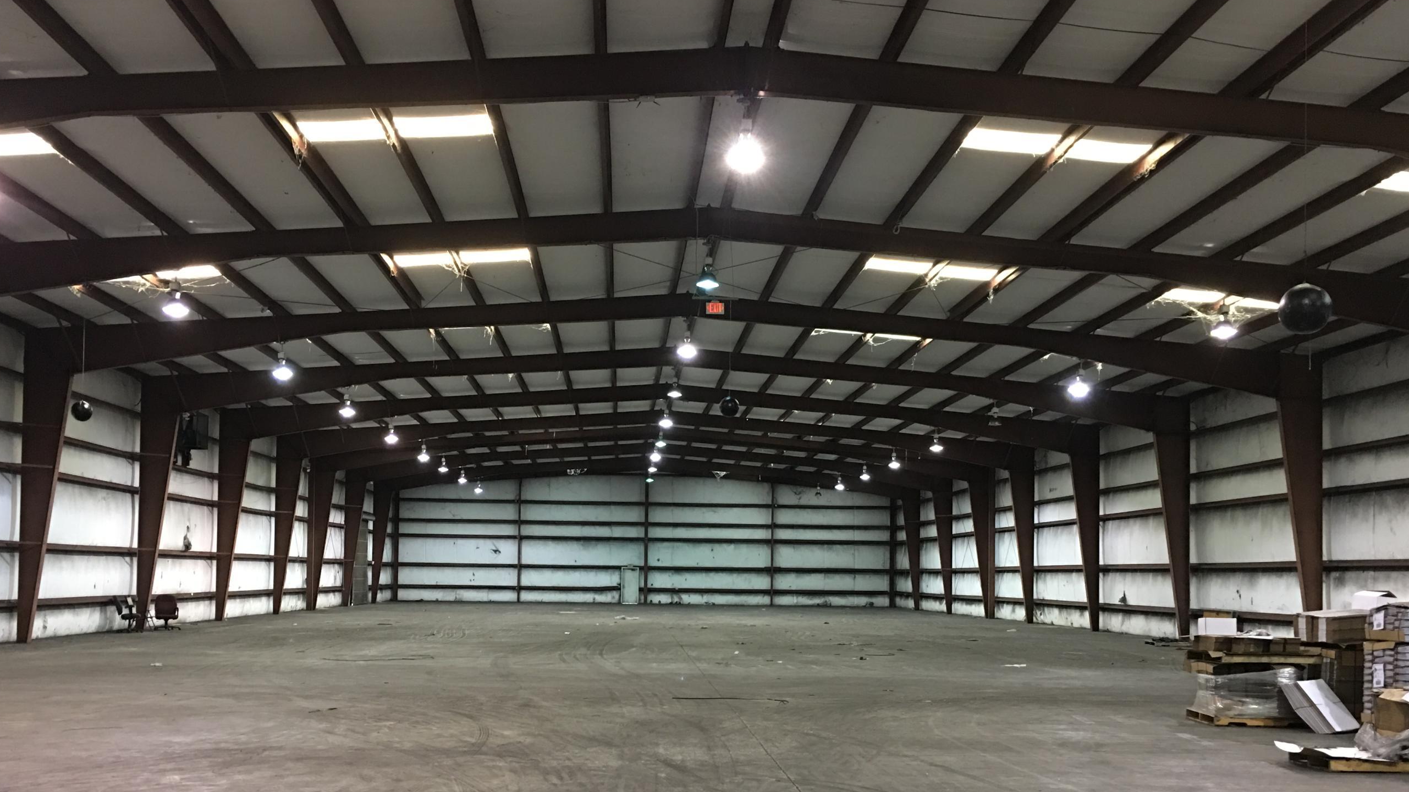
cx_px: 694
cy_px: 540
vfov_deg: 31.7
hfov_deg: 54.0
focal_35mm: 37
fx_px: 1382
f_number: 2.2
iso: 50
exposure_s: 1/4
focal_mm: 4.15
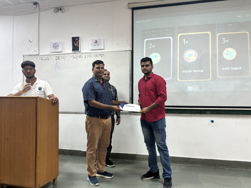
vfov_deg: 51.3
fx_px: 196
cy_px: 91
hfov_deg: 65.3
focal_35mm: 27
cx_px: 130
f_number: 1.6
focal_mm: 5.96
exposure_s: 1/50
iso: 200
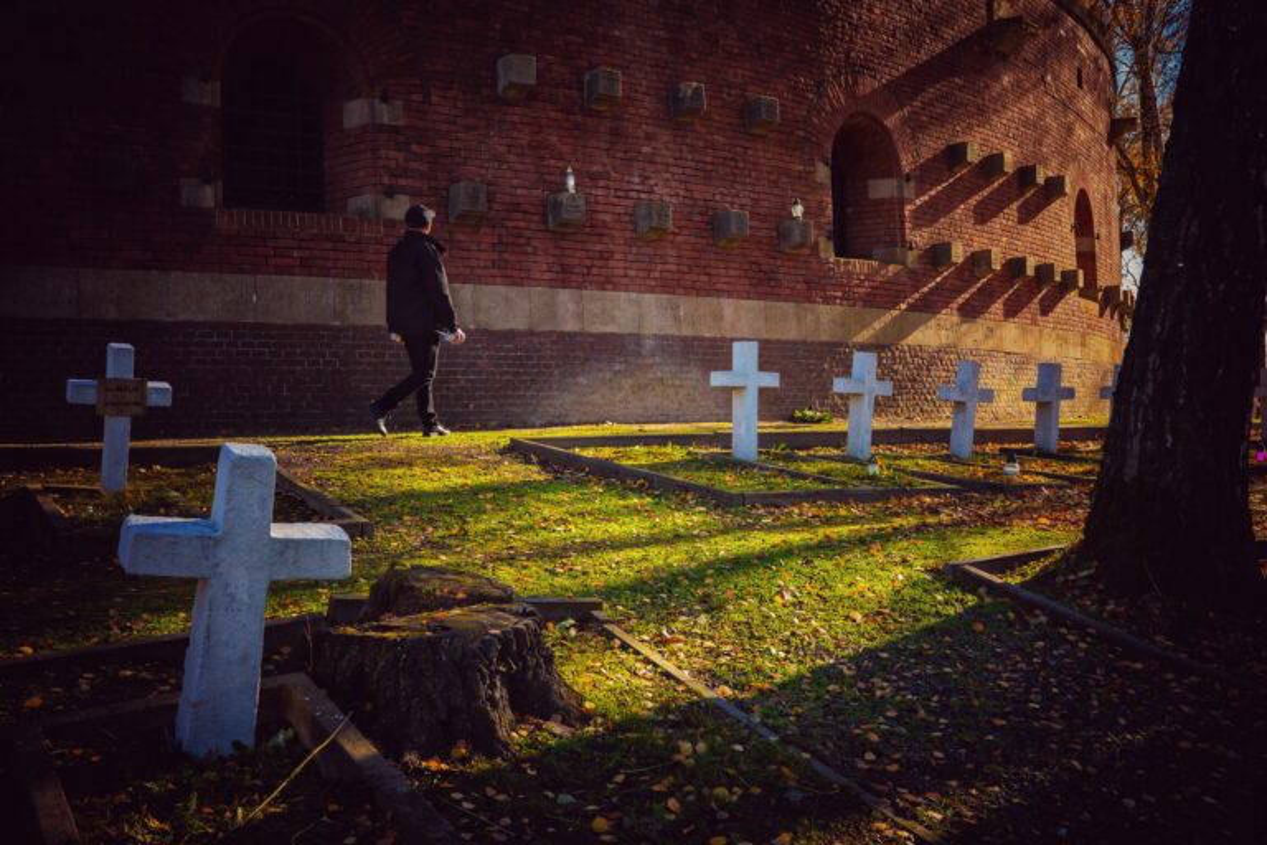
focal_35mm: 40
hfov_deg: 48.5
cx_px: 634
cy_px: 422
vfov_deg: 33.4
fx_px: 1408
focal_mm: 26
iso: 800
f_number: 6.3
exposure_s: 1/500
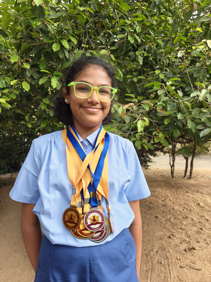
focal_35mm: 23
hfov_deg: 58.9
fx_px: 187
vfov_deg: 73.9
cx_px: 106
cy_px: 141
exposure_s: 1/380
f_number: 1.6
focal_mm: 6.06
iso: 50
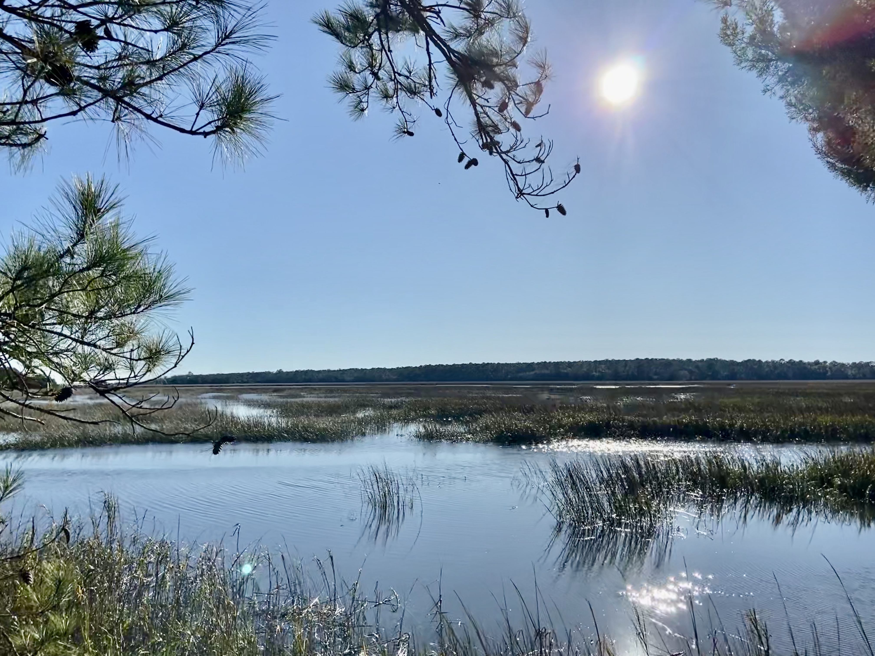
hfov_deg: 67.3
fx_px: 657
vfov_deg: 53.1
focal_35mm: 26
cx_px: 438
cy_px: 328
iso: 32
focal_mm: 4.25
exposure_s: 1/6803
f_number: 1.8
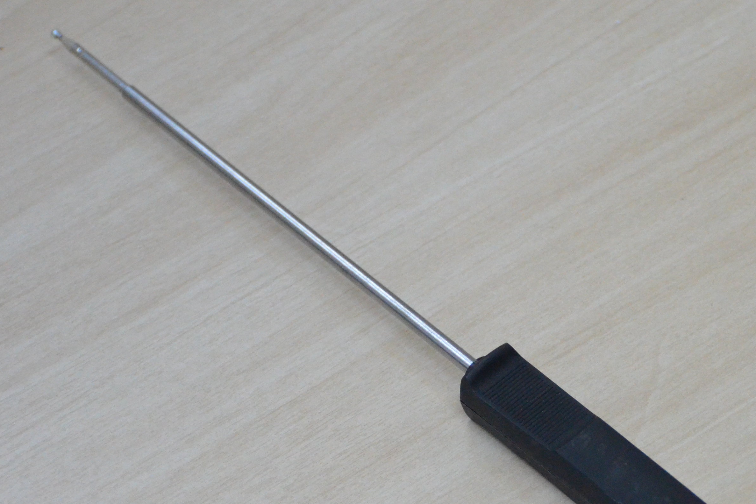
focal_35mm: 174
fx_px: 3654
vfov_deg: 7.9
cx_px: 498
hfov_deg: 11.8
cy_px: 400
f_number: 4.8
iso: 3200
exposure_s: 1/320
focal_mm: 56
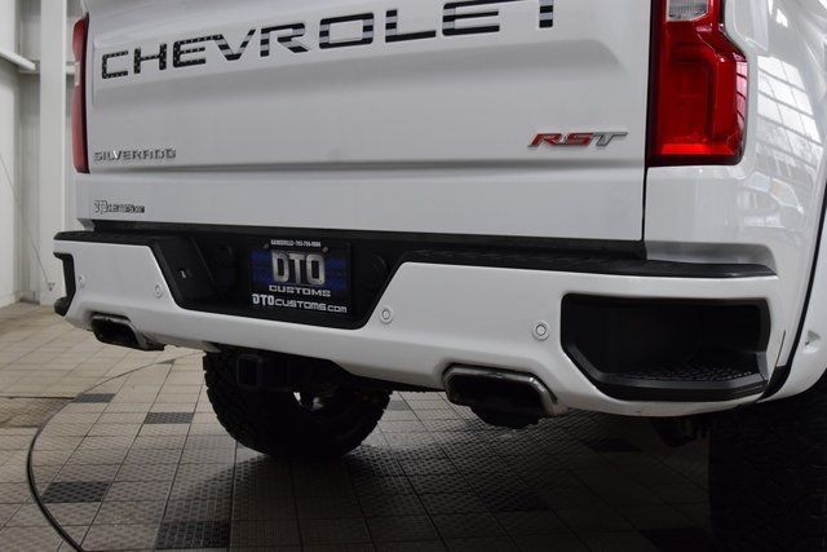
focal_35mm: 36
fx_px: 827
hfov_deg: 53.1
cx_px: 414
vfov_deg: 36.9
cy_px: 276
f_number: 8
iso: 1600
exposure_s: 1/60
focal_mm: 24
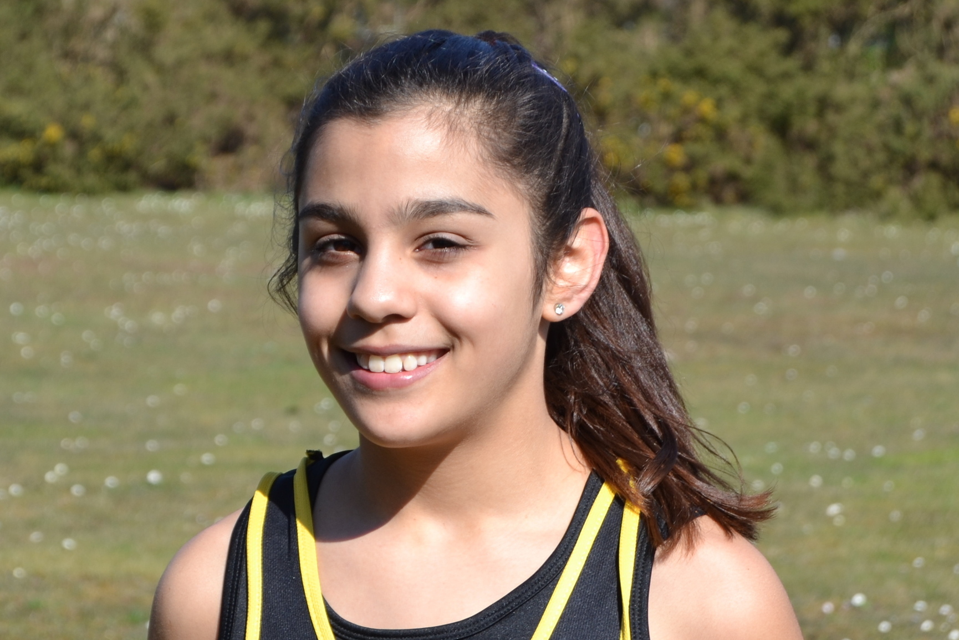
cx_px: 480
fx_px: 2198
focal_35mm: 82
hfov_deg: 24.6
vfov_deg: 16.6
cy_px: 320
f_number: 8
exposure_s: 1/250
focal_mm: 55
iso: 100
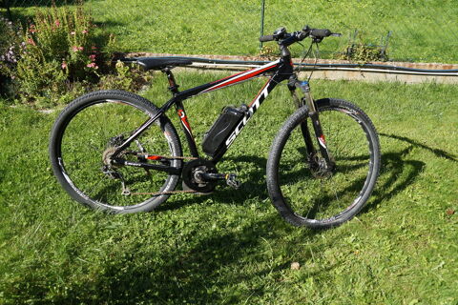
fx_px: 420
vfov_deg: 40.0
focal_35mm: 33
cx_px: 229
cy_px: 152
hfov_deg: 57.2
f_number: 5
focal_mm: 22
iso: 100
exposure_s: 1/320
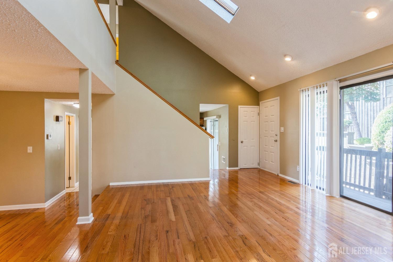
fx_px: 196
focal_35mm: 18
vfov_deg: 67.4
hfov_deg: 90.0
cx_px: 196
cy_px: 131
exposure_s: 1/4
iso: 100
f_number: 8
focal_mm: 12
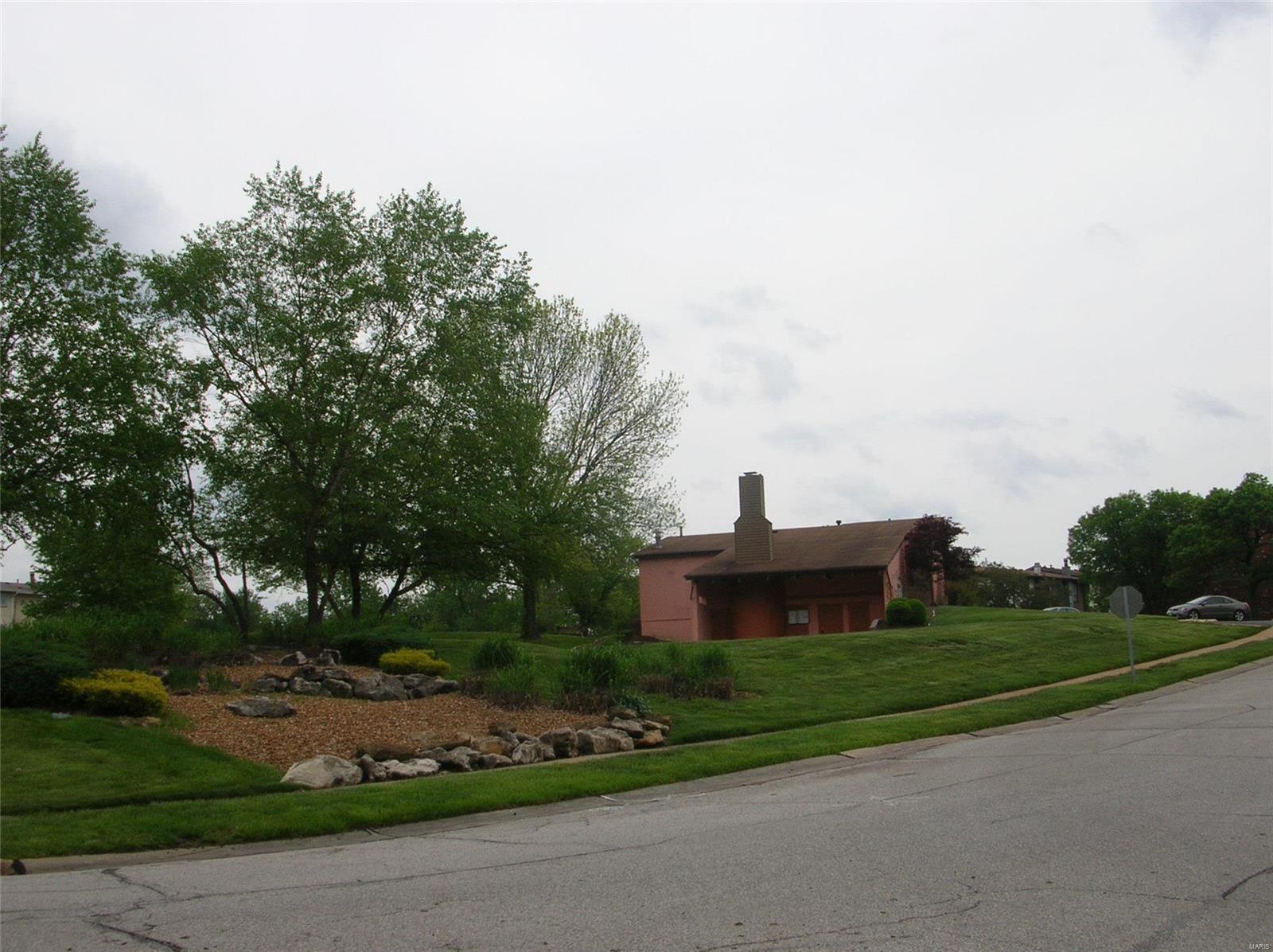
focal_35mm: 35
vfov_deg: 40.6
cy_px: 476
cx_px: 636
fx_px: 1286
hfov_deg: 52.7
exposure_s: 1/412
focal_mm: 5.8
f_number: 5.6
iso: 50
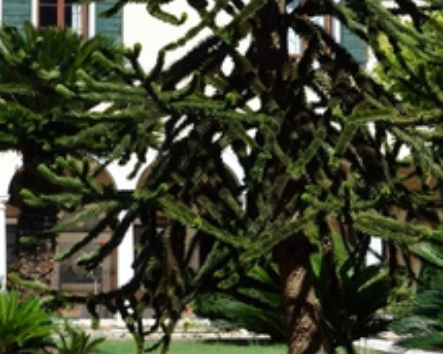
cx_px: 100
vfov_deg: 10.3
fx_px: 1914
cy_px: -136
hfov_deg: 13.1
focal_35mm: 146
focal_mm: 32
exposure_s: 1/320
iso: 100
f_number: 7.1
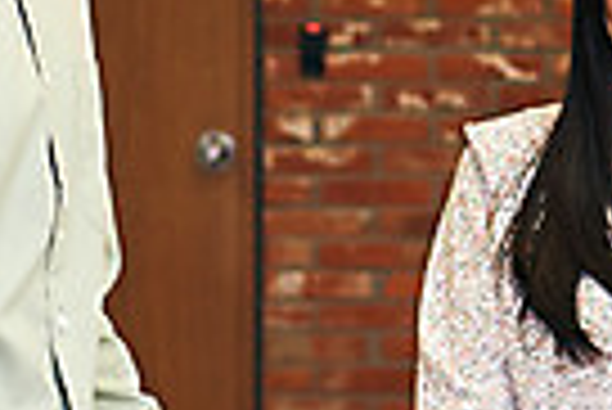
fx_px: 4135
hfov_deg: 8.4
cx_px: 695
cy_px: 18
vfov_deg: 5.7
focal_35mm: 243
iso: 640
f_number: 4
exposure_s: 1/80
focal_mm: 55
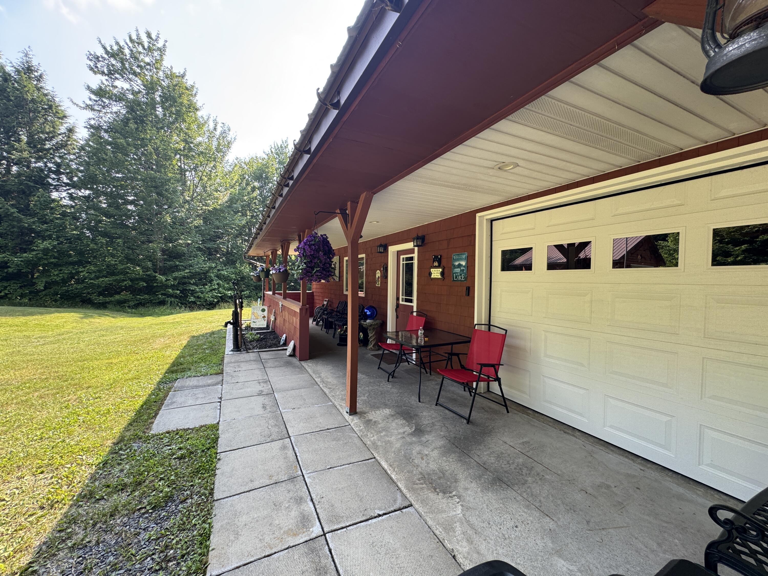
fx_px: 311
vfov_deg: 85.7
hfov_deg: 102.1
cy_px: 288
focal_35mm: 14
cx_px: 384
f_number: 2.2
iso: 40
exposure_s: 1/130
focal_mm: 2.22
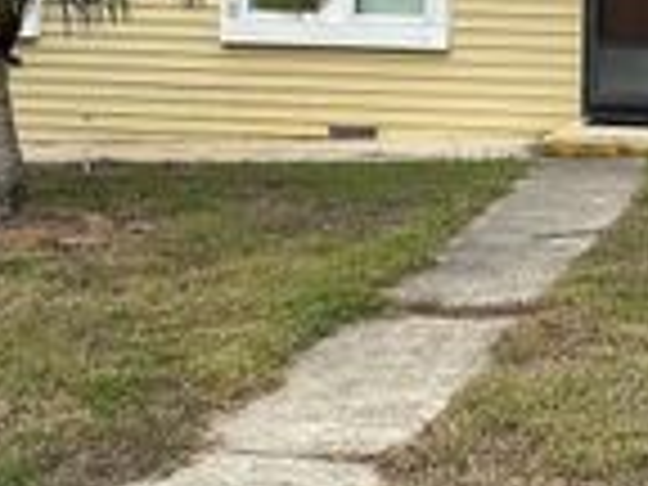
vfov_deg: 16.2
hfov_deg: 21.5
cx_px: 518
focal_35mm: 90
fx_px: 1685
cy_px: 65
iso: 50
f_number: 1.5
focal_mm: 5.7
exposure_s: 1/3077
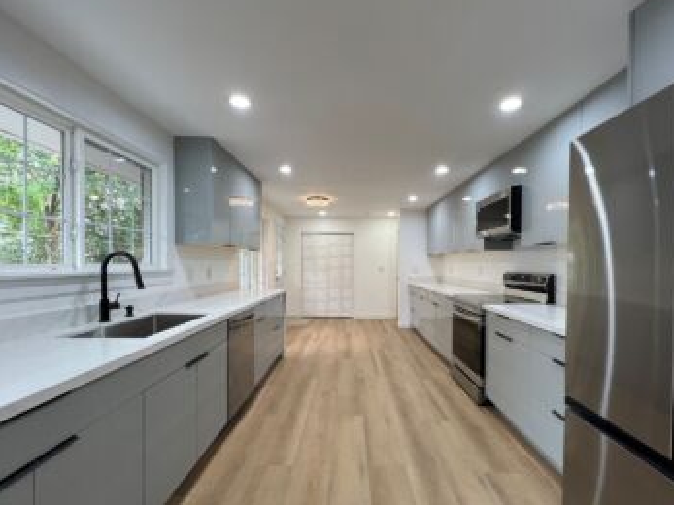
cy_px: 270
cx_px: 354
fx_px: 292
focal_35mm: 15
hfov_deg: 98.1
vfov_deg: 81.6
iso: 125
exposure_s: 1/120
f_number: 1.8
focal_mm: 1.57
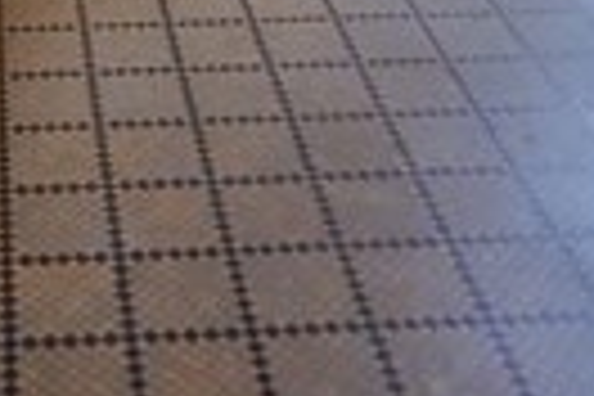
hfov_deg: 24.0
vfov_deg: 12.0
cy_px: -657
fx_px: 1353
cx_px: 40
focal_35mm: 82
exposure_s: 1/50
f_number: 2.2
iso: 125
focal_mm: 1.74
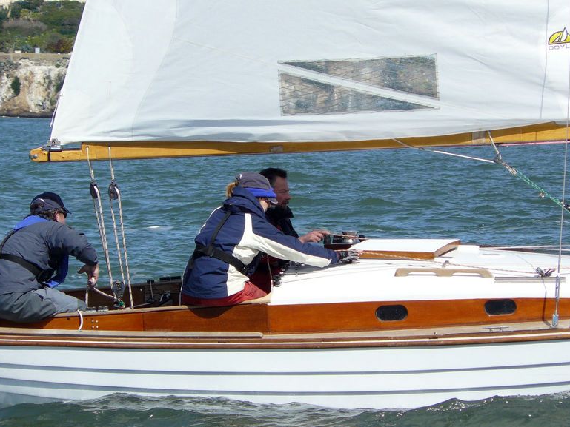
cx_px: 289
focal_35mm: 284
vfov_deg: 5.2
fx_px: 4677
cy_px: 210
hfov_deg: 7.0
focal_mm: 45.4
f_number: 4.5
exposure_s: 1/1000
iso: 100
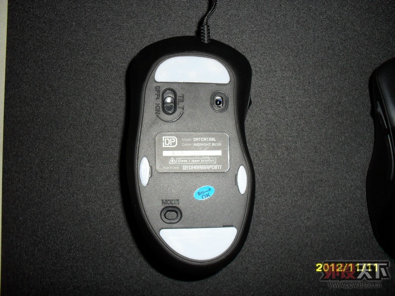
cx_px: 198
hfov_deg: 52.6
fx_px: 399
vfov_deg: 40.7
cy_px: 148
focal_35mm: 35
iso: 200
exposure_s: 1/45
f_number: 3.2
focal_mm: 6.3
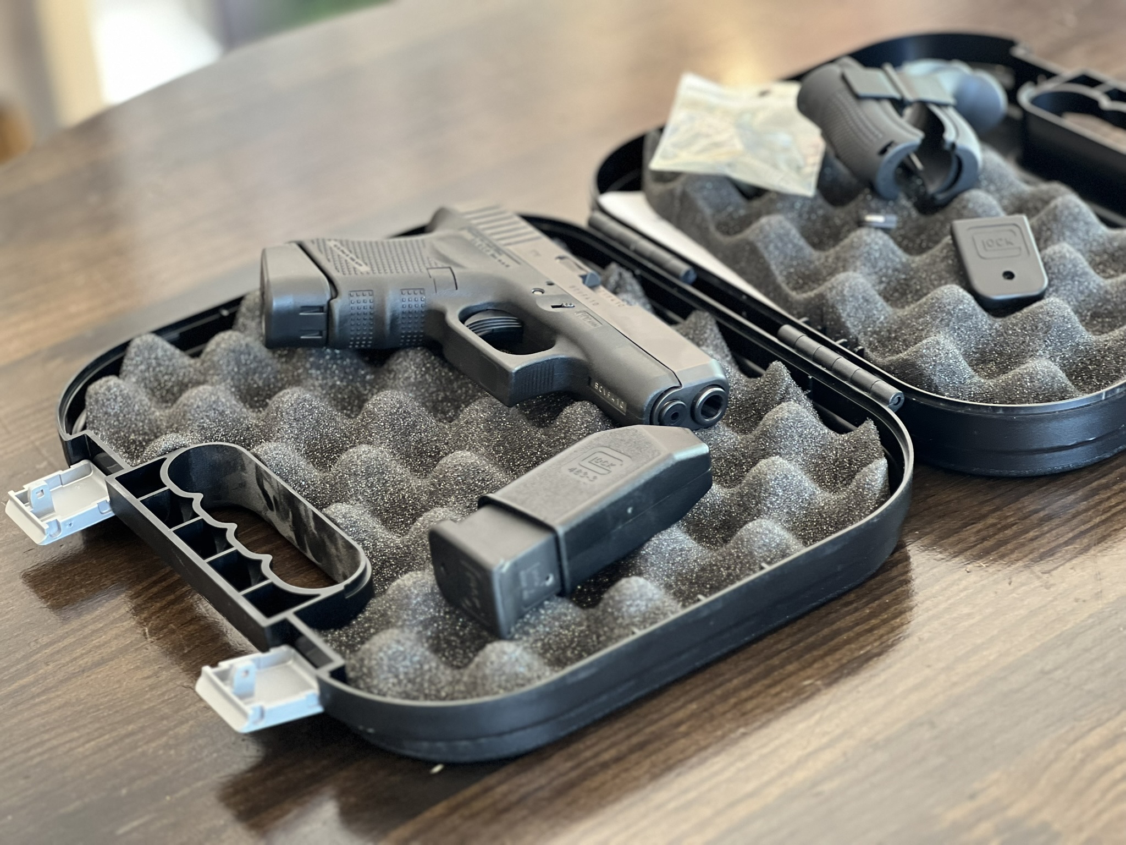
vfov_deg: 19.1
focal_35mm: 77
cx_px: 563
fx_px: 2505
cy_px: 422
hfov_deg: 25.3
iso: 200
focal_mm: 9
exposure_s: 1/33
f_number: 2.8
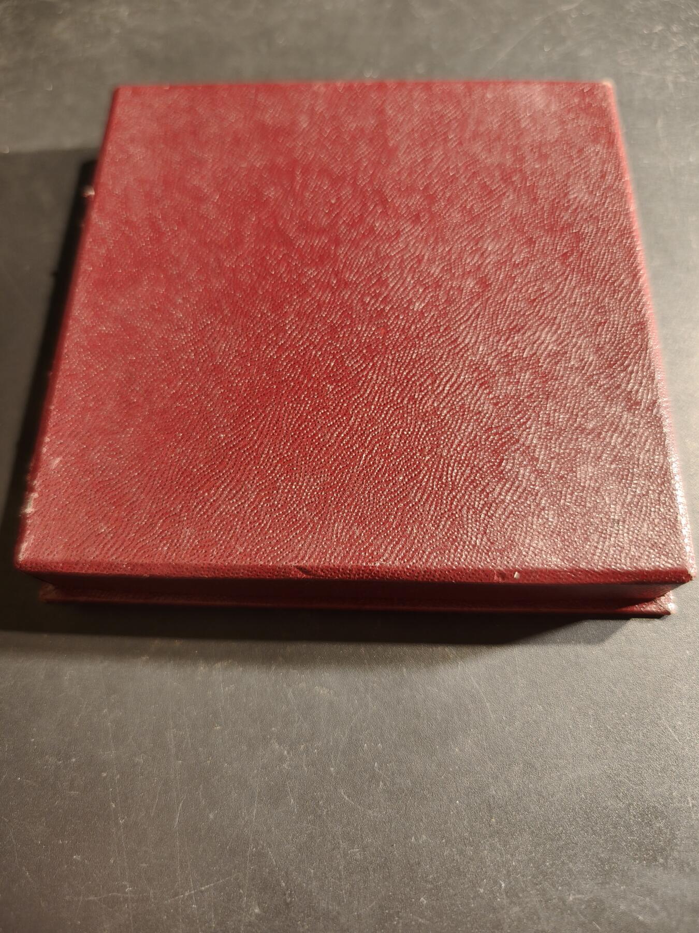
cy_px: 466
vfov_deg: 73.9
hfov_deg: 58.9
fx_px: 619
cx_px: 350
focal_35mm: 23
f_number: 1.6
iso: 320
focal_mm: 6.06
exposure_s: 1/100
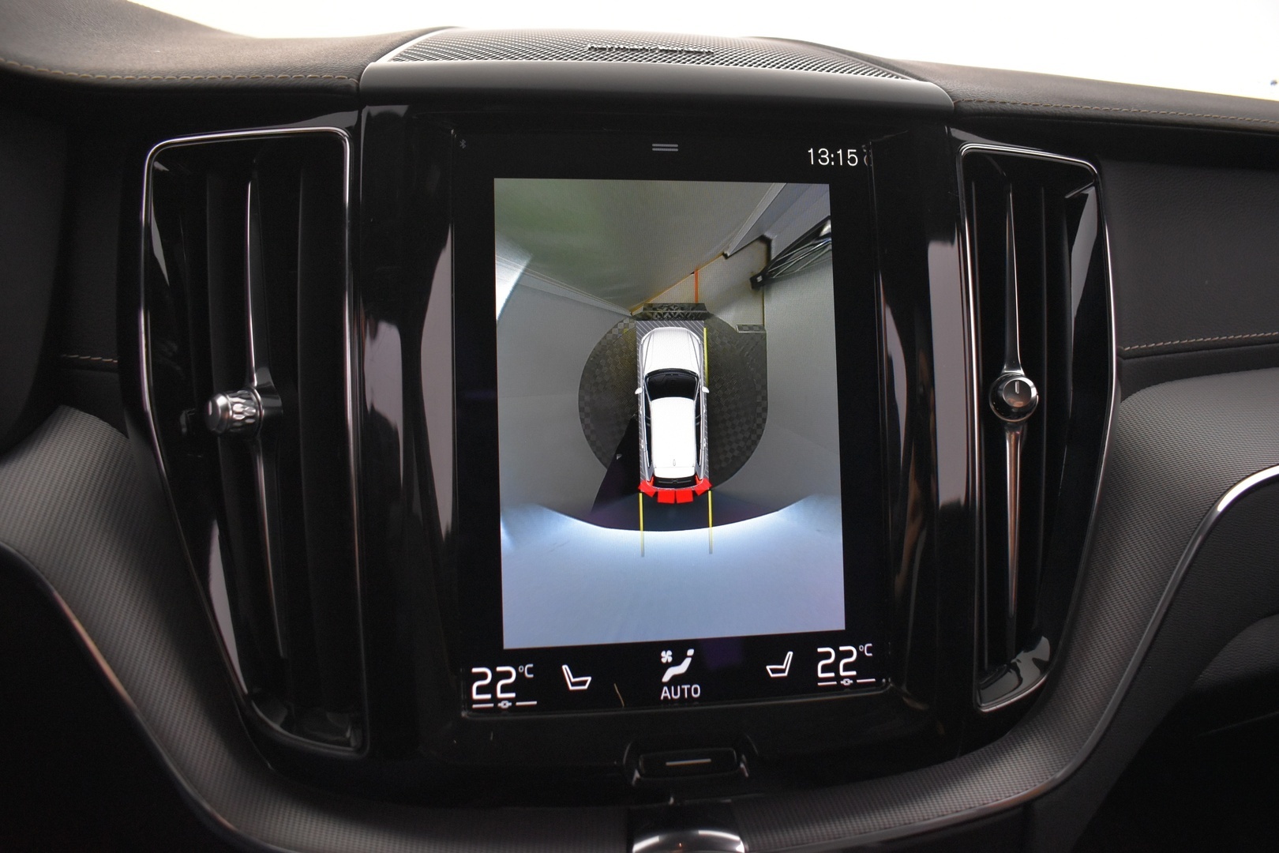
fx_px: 959
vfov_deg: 47.9
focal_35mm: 27
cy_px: 426
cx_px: 640
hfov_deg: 67.4
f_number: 3.5
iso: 1800
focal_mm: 18
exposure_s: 1/30
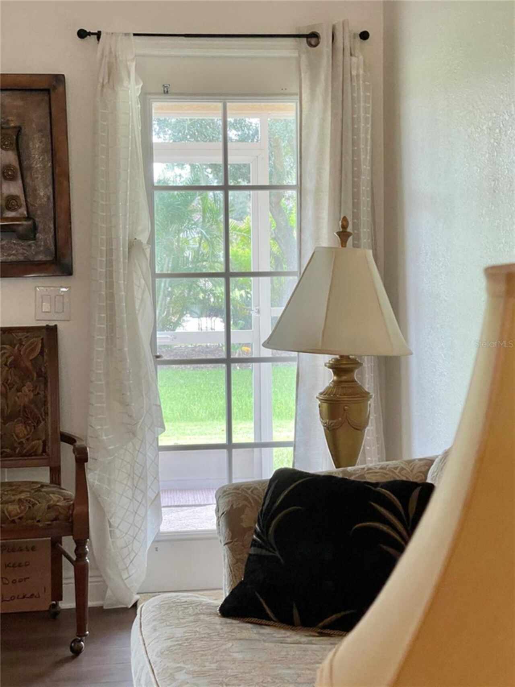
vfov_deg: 30.3
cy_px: 344
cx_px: 258
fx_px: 1269
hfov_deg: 22.9
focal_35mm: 64
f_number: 2.2
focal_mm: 7.5
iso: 160
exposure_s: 1/60
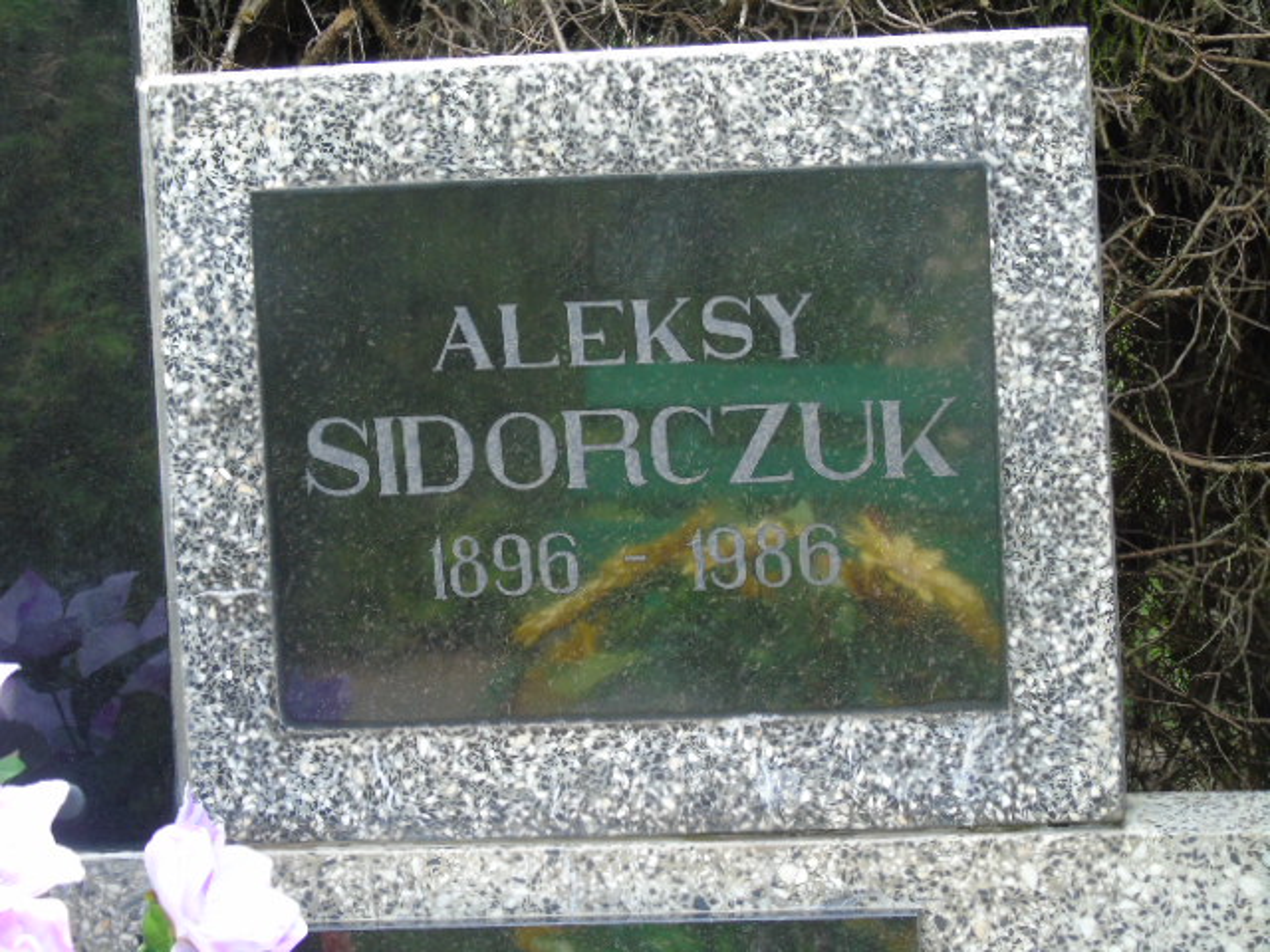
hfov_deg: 12.2
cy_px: 476
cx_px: 635
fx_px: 5943
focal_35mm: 162
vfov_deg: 9.2
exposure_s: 1/125
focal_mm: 29
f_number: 4.9
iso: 250
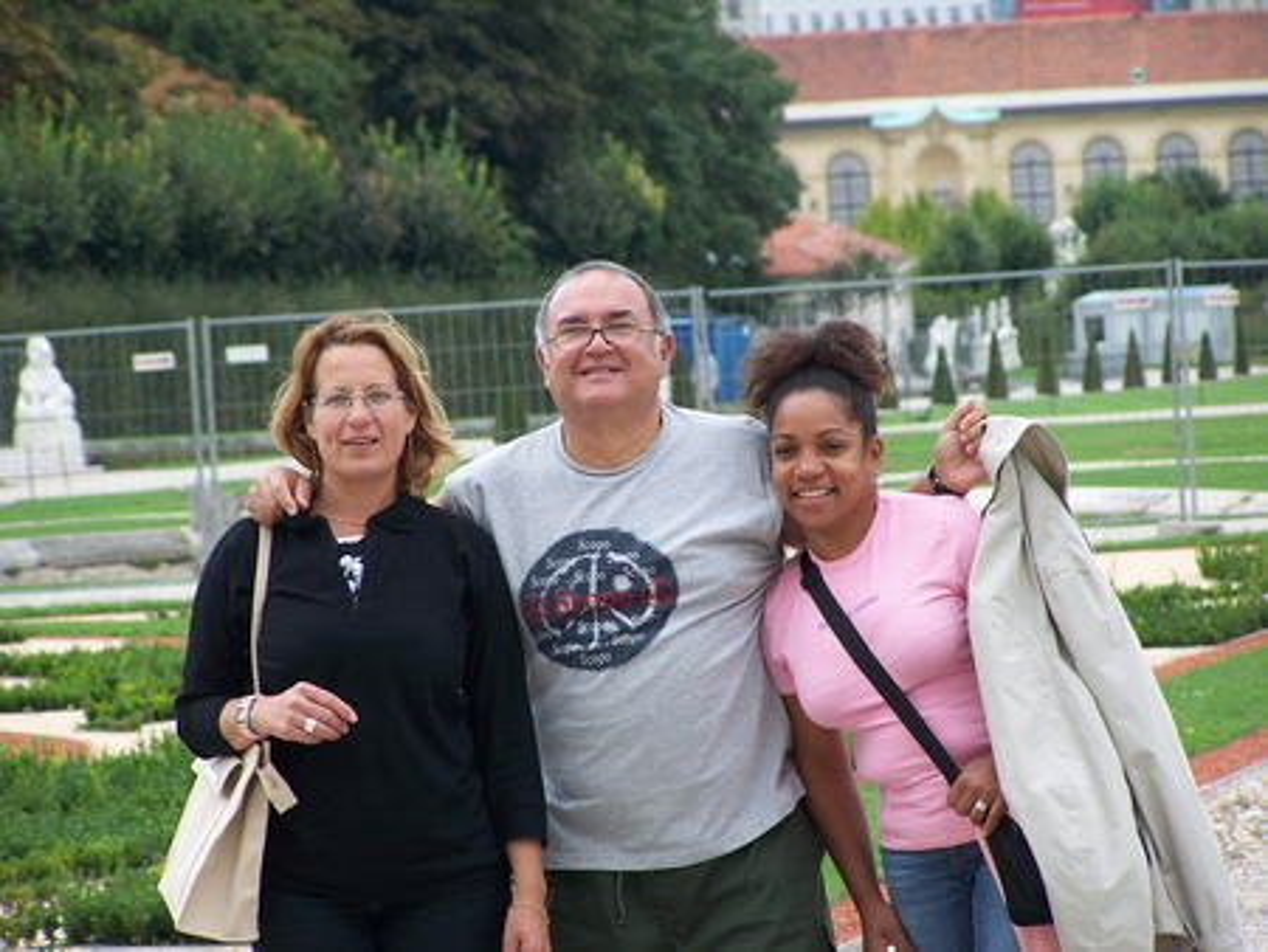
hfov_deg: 7.4
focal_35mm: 268
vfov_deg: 5.6
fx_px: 9822
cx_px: 634
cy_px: 476
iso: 80
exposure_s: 1/250
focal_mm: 44.4
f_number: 3.6
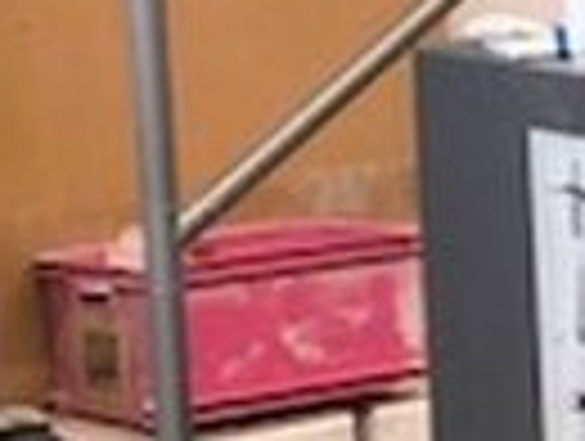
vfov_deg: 7.8
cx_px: 1940
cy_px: 101
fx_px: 3217
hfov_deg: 8.3
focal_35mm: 190
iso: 40
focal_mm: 4
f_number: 1.8
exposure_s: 1/17
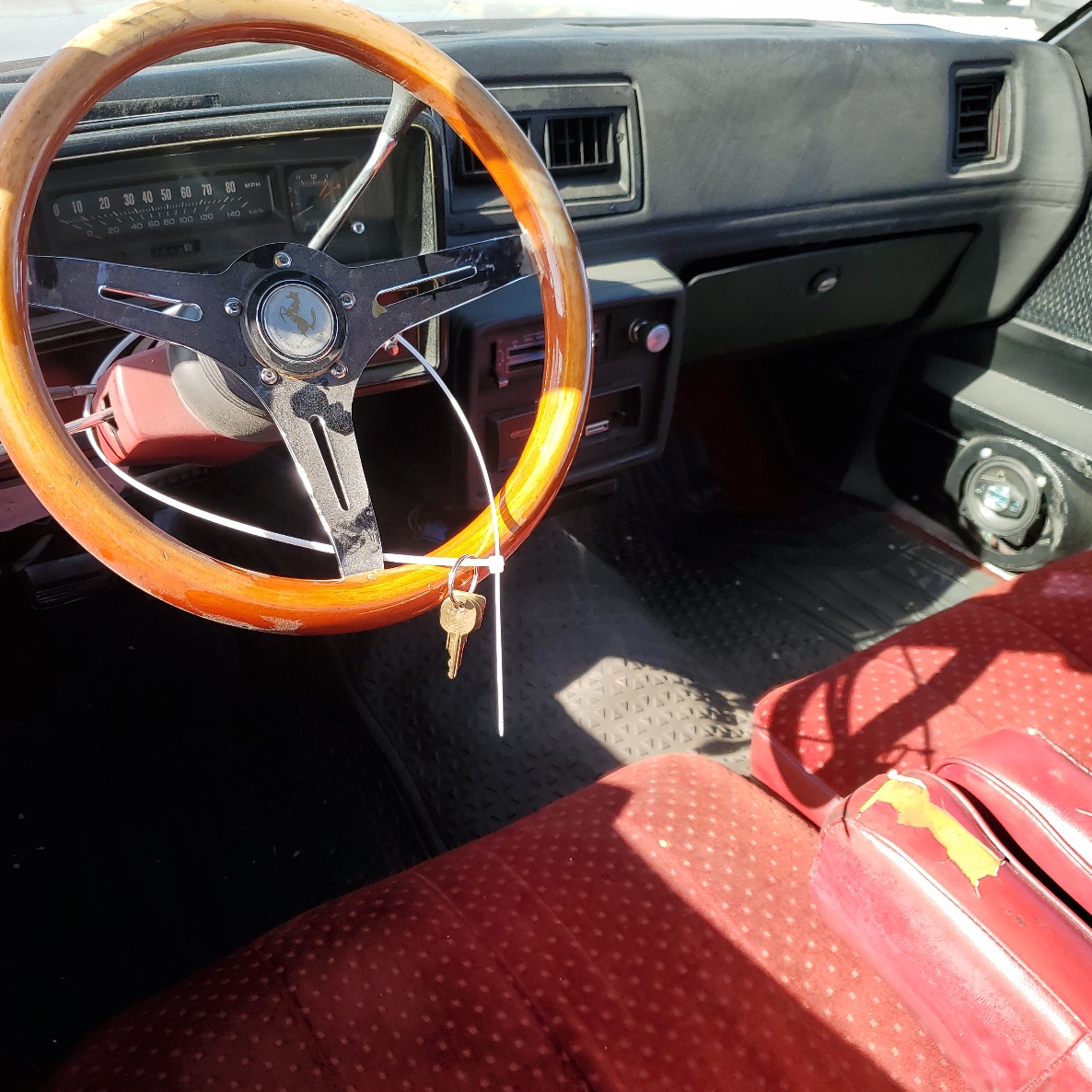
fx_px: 1106
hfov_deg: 52.2
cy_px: 549
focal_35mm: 31
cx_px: 448
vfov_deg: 52.5
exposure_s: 1/500
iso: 50
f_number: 1.5
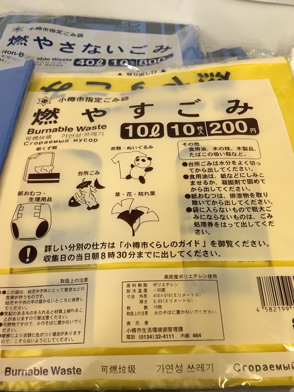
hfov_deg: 48.2
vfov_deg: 61.7
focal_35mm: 29
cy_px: 196
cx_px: 147
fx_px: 328
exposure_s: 1/33
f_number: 2.2
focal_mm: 4.15
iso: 50
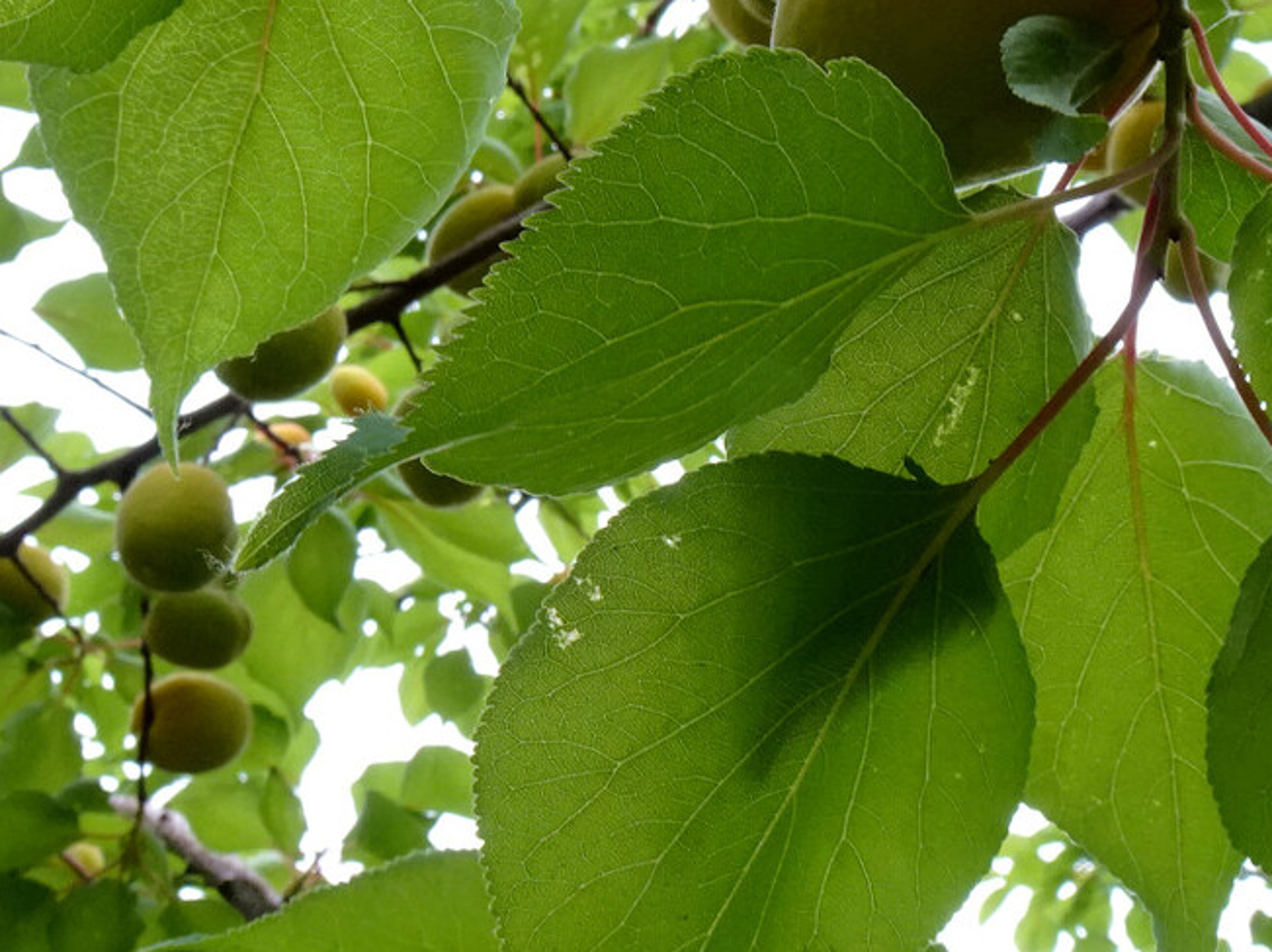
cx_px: 778
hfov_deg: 32.6
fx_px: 2166
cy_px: 381
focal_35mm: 59
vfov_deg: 24.7
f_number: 6.3
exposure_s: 1/40
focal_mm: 5.41
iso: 320
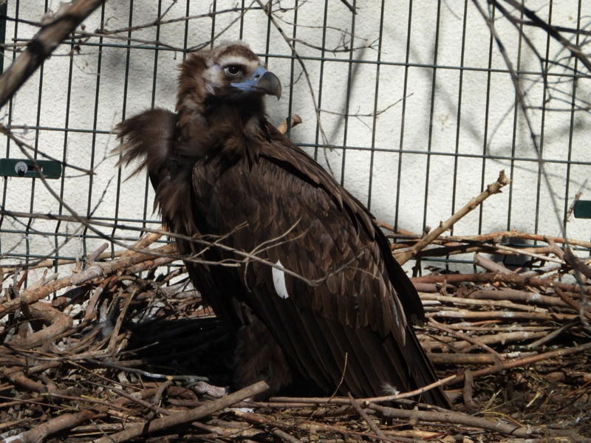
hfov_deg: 1.8
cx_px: 296
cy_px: 222
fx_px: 18780
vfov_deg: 1.4
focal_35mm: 1100
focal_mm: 198
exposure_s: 1/800
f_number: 5.6
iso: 100
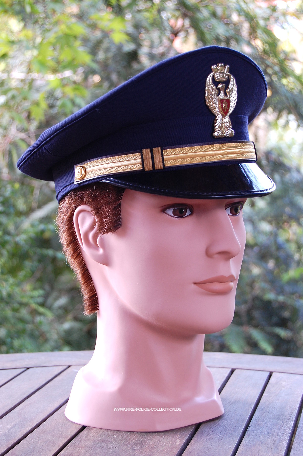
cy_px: 228
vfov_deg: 26.0
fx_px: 986
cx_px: 152
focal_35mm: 78
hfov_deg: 17.5
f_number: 5.6
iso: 400
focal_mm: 52
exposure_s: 1/40
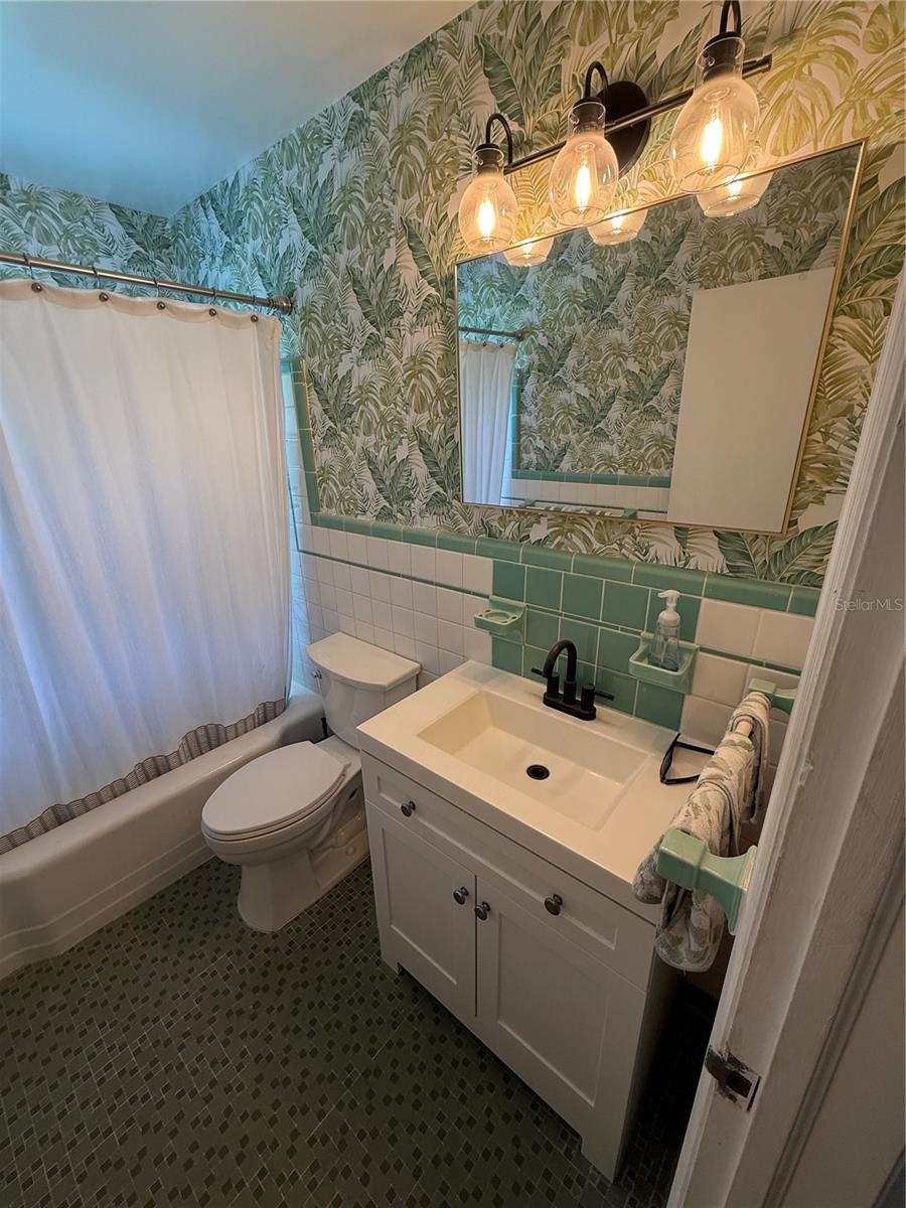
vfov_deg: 102.1
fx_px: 489
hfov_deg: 85.7
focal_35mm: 14
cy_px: 604
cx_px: 453
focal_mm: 2.22
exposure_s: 1/120
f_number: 2.2
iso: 125
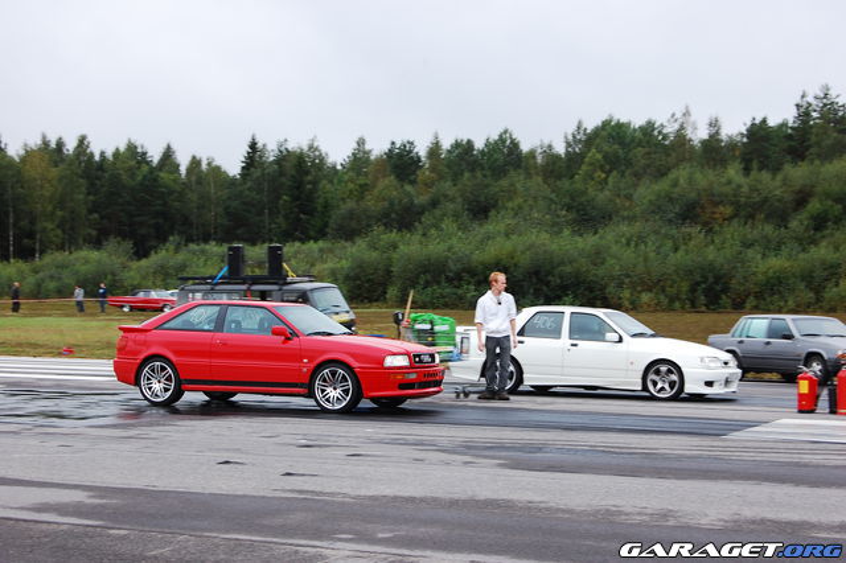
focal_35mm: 68
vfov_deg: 20.1
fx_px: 1585
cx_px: 423
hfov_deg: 29.9
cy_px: 282
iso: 200
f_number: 10
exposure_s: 1/50
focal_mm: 45
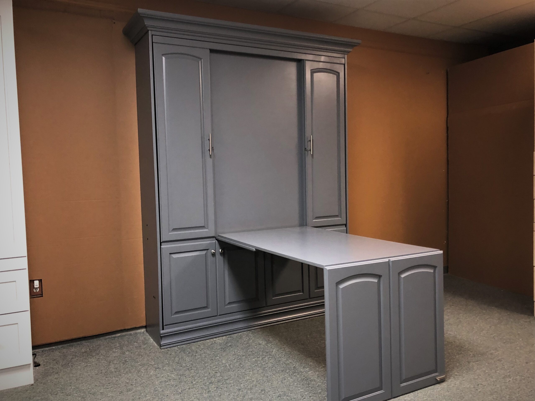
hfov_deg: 63.4
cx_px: 268
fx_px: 433
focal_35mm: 28
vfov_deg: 49.7
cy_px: 200
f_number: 1.8
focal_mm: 3.99
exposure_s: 1/15
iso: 80
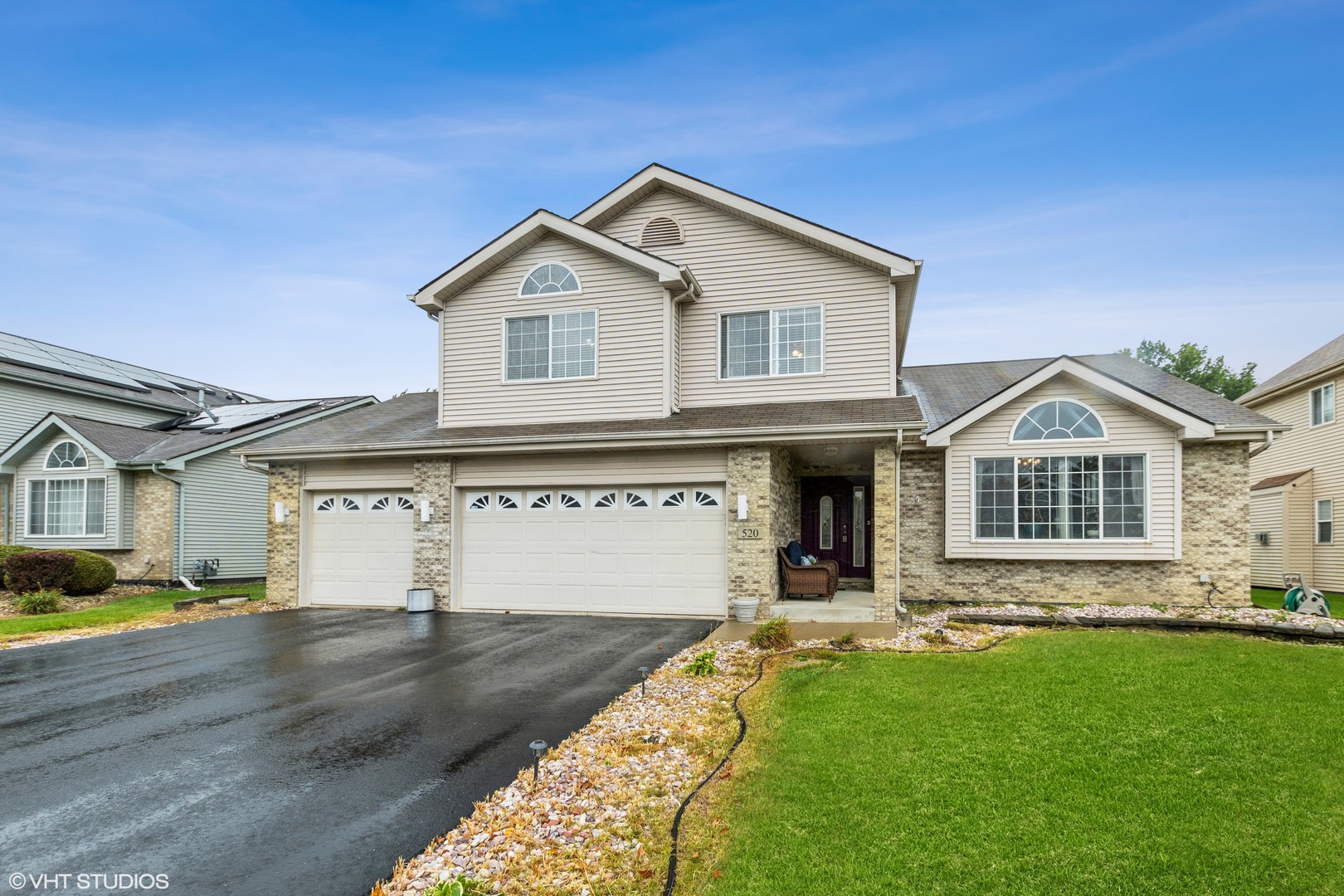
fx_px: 560
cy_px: 448
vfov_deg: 77.3
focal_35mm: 15
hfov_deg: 100.4
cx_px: 672
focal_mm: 10
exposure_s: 1/320
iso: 250
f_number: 7.1
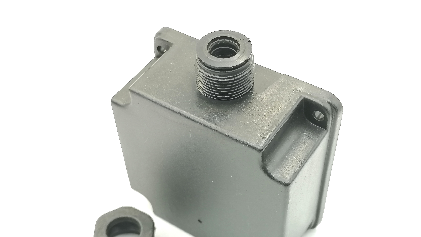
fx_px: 569
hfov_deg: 40.6
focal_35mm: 51
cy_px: 146
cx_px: 218
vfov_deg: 23.4
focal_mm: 5.3
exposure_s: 1/50
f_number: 1.8
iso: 80
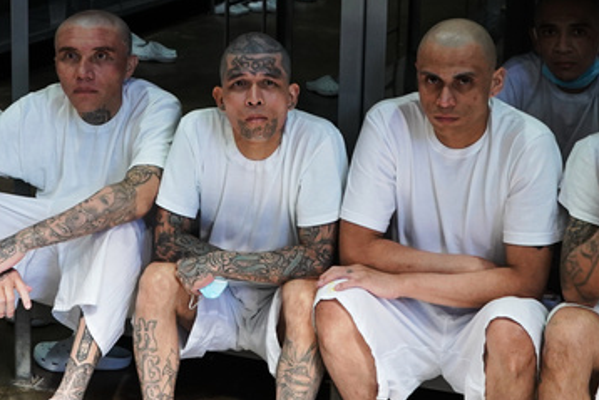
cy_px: 28
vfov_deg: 16.8
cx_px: 310
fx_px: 1332
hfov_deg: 25.4
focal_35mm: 80
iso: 2000
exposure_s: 1/500
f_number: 4
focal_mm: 28
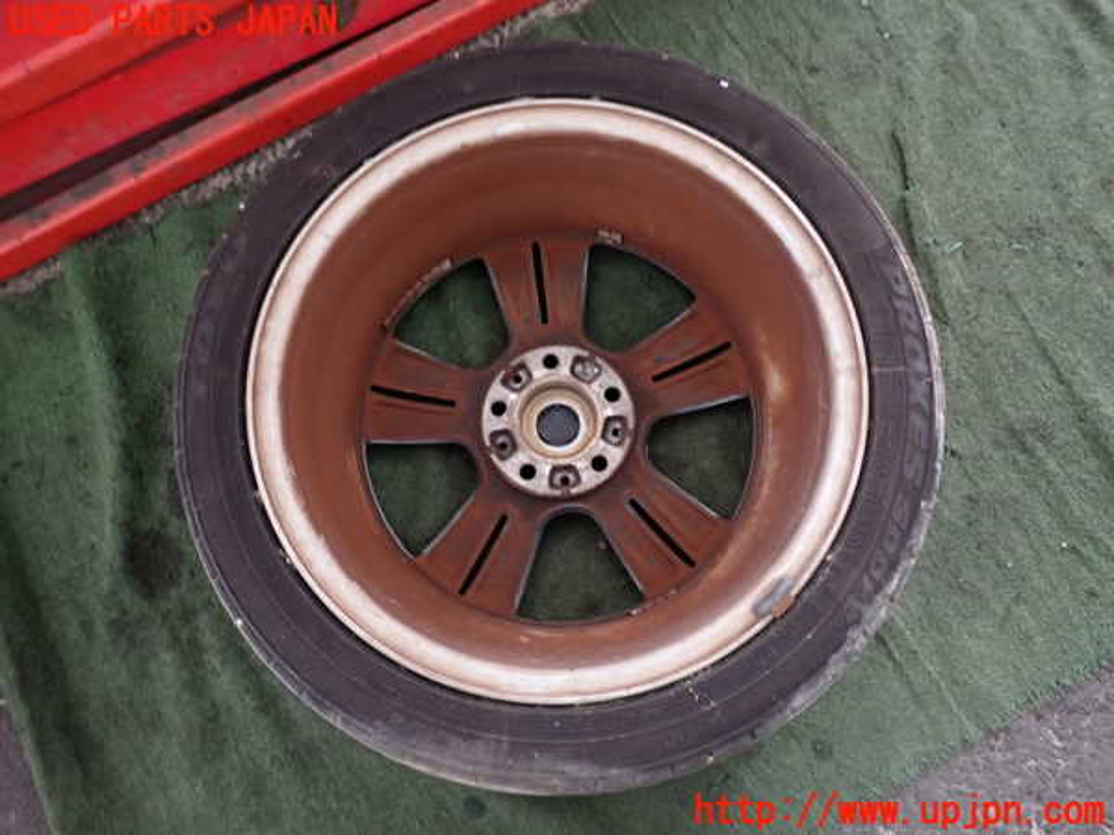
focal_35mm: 25
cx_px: 557
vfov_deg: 54.9
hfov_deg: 69.4
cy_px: 418
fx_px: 805
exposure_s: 1/30
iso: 320
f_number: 2
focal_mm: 4.5
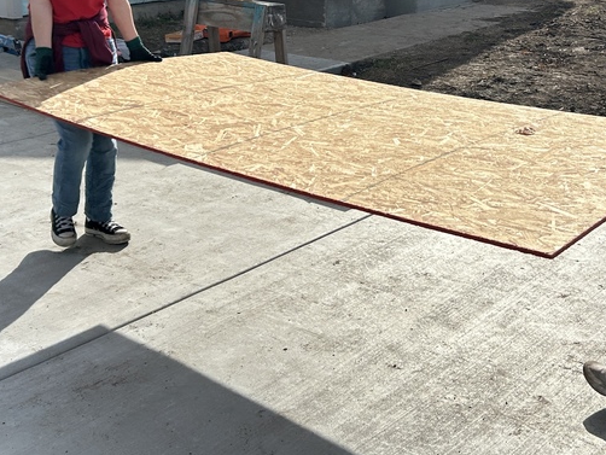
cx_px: 372
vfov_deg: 26.9
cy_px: 74
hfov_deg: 36.0
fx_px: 928
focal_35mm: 53
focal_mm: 5.7
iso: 50
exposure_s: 1/6579
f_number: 1.5
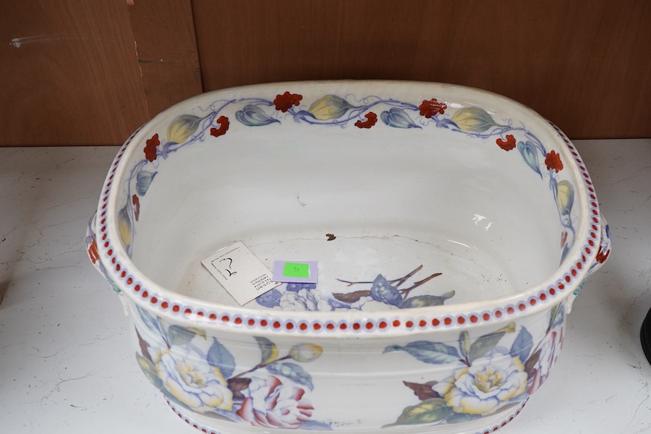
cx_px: 326
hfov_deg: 43.6
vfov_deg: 29.9
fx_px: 814
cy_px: 217
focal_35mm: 45
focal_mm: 30
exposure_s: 1/125
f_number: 9
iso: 1250
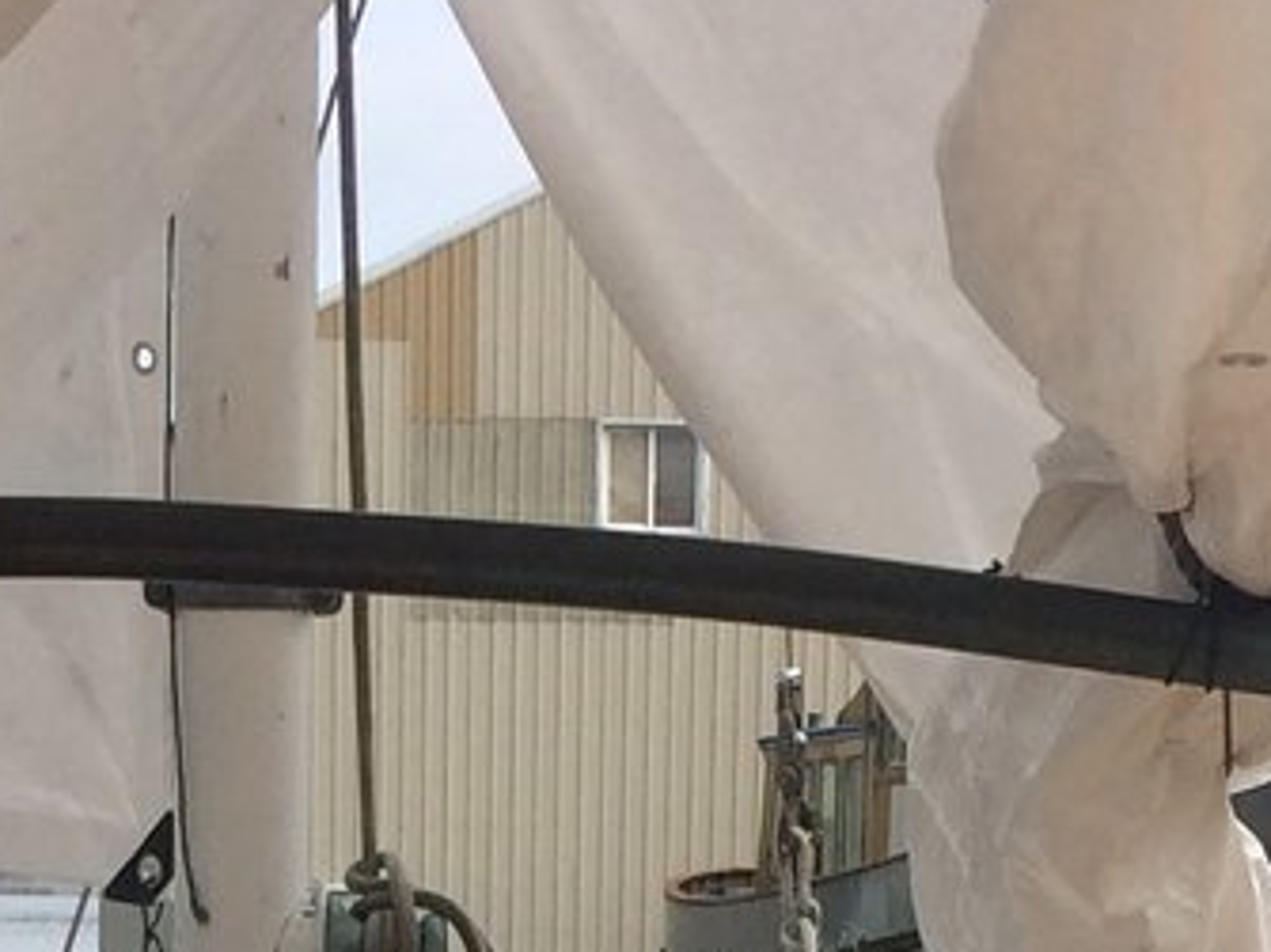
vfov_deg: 8.5
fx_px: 5726
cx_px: 512
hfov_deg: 12.7
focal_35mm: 156
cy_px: 2446
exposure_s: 1/1001
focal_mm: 4.15
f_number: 2.2
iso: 32
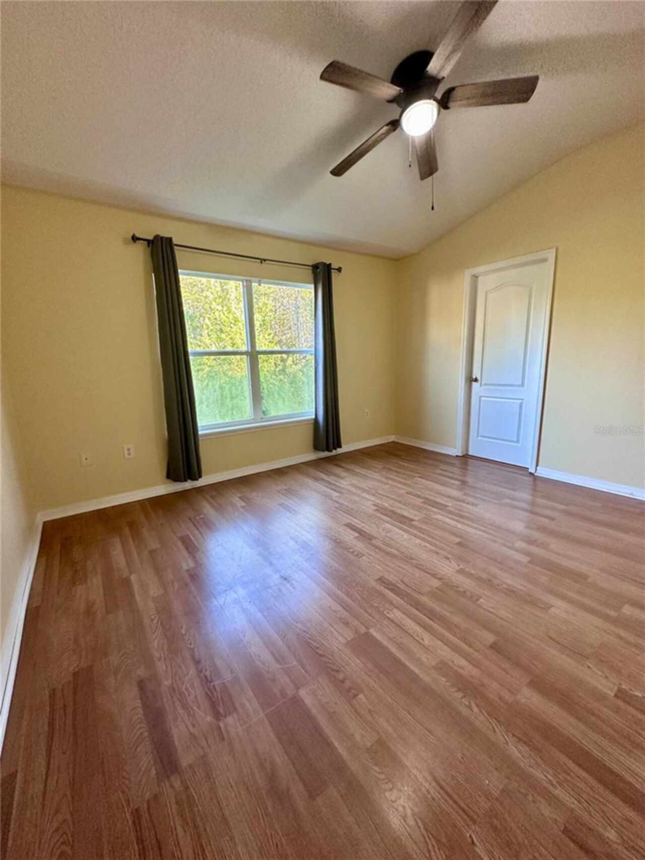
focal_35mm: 14
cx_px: 322
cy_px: 430
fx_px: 348
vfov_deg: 102.1
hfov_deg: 85.7
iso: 320
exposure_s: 1/120
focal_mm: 2.22
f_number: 2.2
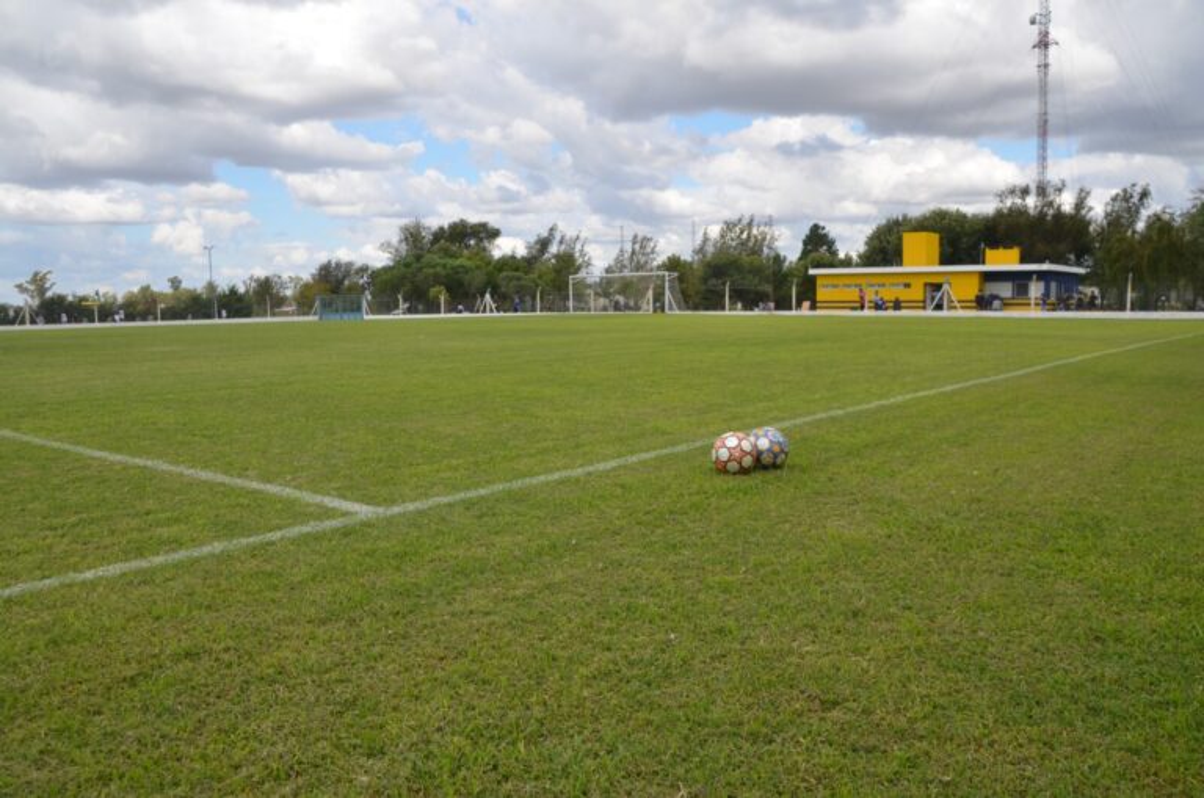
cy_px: 399
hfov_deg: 67.5
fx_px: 901
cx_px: 602
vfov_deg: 47.8
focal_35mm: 27
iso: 125
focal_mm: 18
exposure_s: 1/250
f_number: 8
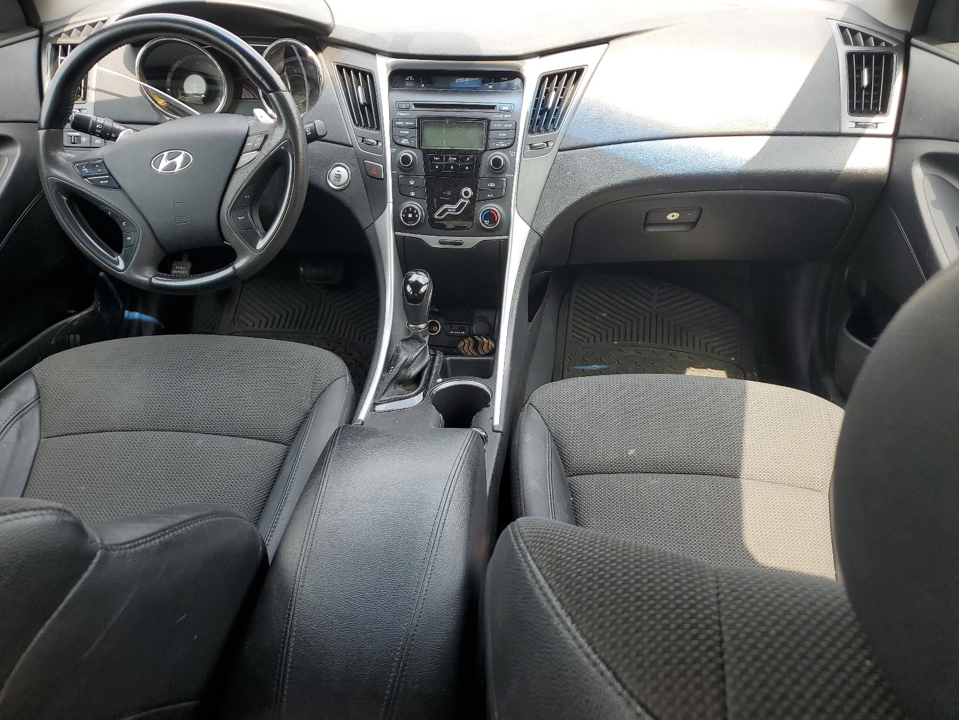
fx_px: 720
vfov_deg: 53.1
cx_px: 480
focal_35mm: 26
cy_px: 360
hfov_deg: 67.3
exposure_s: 1/270
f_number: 1.5
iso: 50
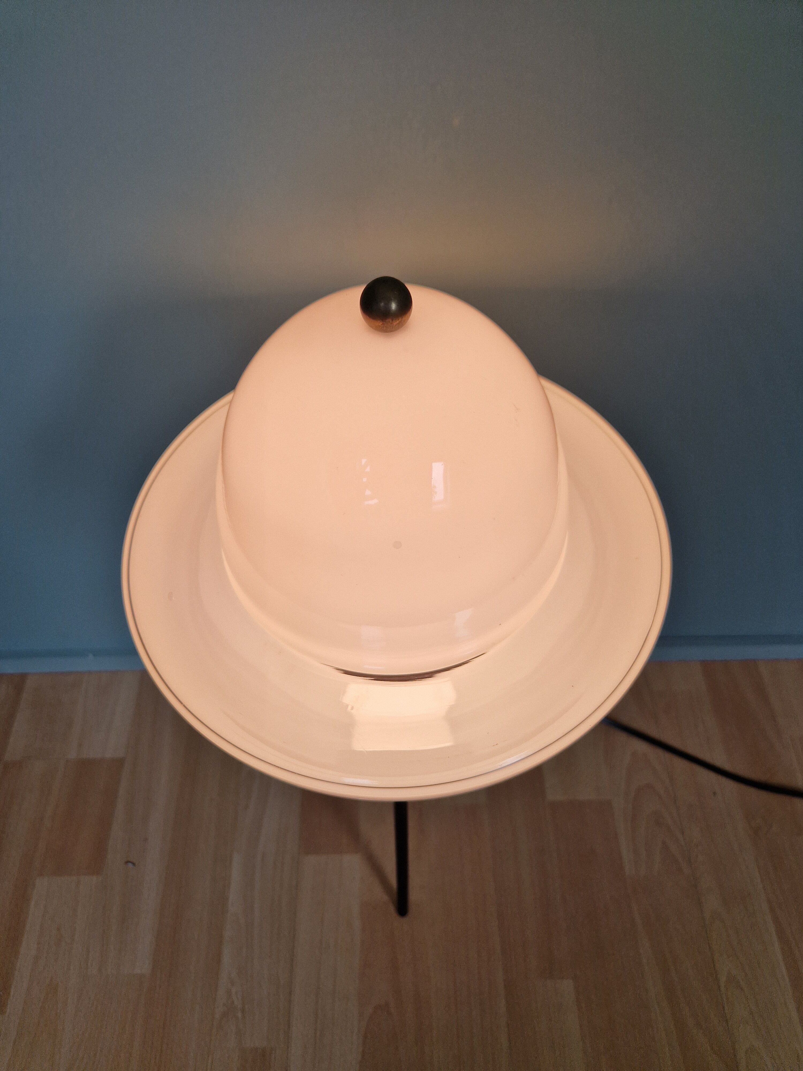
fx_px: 711
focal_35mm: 23
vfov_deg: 73.9
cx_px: 402
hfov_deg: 58.9
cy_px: 536
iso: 50
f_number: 1.8
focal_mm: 5.4
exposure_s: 1/167
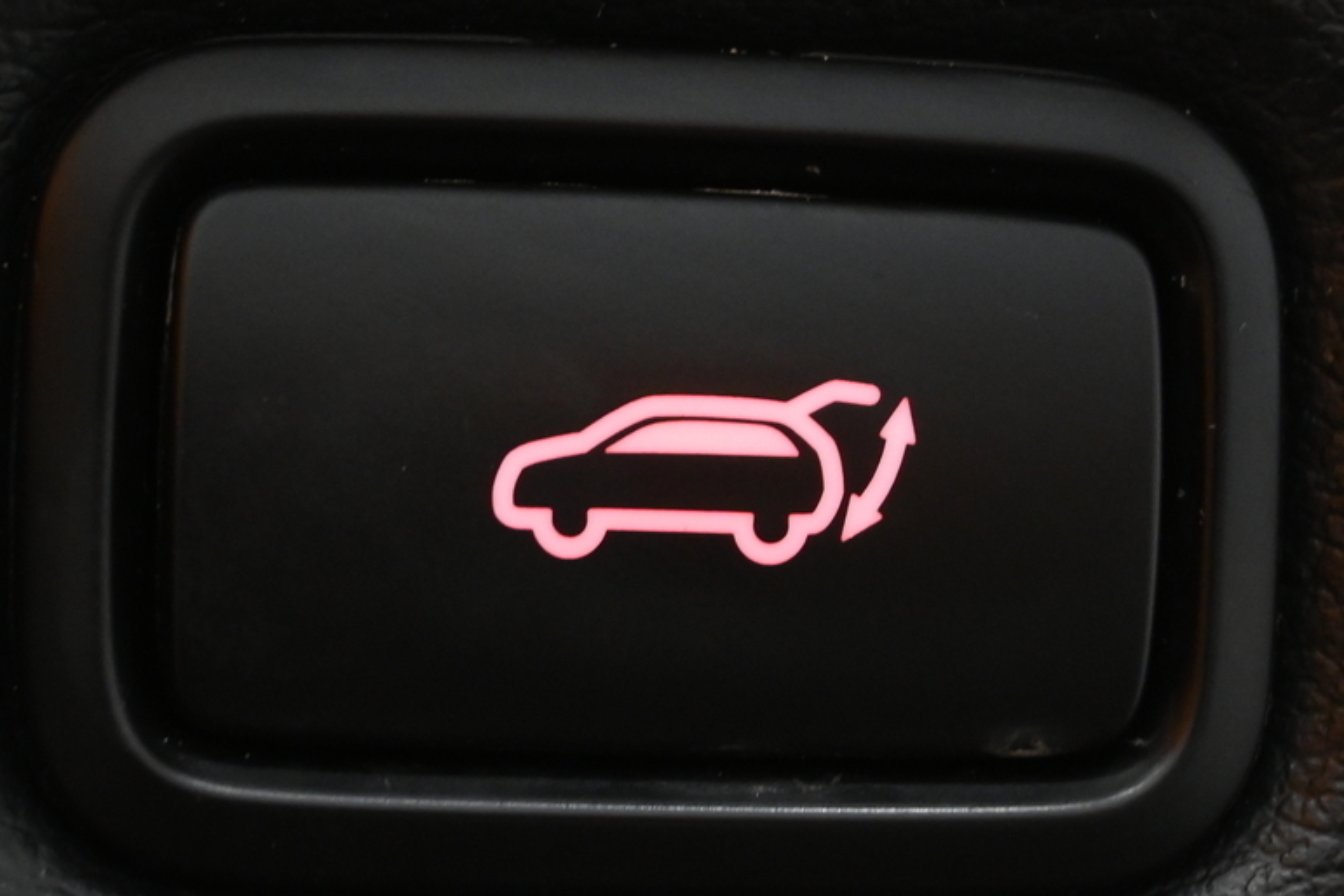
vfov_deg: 13.2
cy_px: 357
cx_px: 716
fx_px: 3884
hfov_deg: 19.6
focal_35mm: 104
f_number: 5
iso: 1800
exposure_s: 1/50
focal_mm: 33
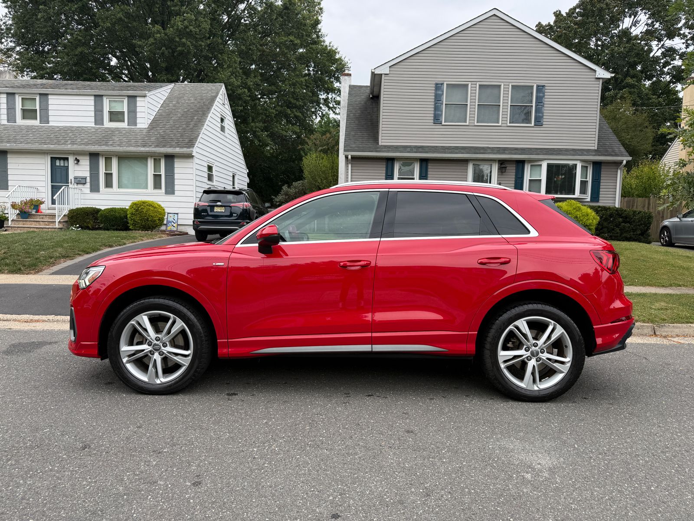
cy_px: 260
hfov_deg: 71.6
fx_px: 481
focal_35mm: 24
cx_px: 347
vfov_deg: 56.8
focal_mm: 6.76
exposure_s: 1/348
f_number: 1.78
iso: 80
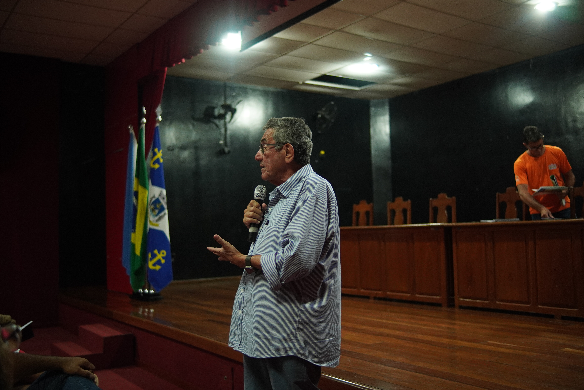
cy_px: 190
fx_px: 593
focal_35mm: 37
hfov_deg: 52.5
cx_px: 290
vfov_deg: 36.4
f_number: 1.4
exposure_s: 1/160
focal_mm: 23
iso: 800
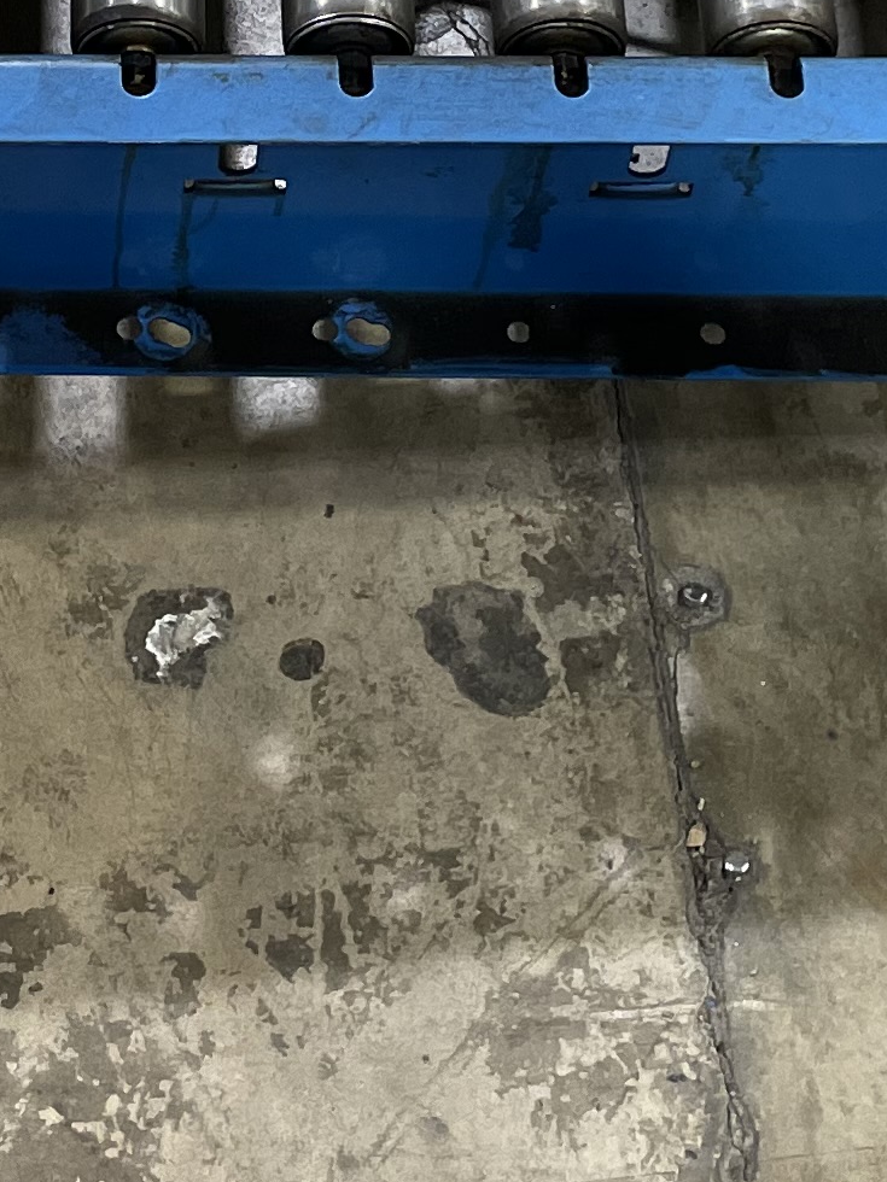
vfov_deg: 18.1
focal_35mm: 107
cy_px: 109
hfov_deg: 13.8
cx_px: 319
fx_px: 3656
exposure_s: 1/112
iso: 125
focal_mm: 4.2
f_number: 1.6
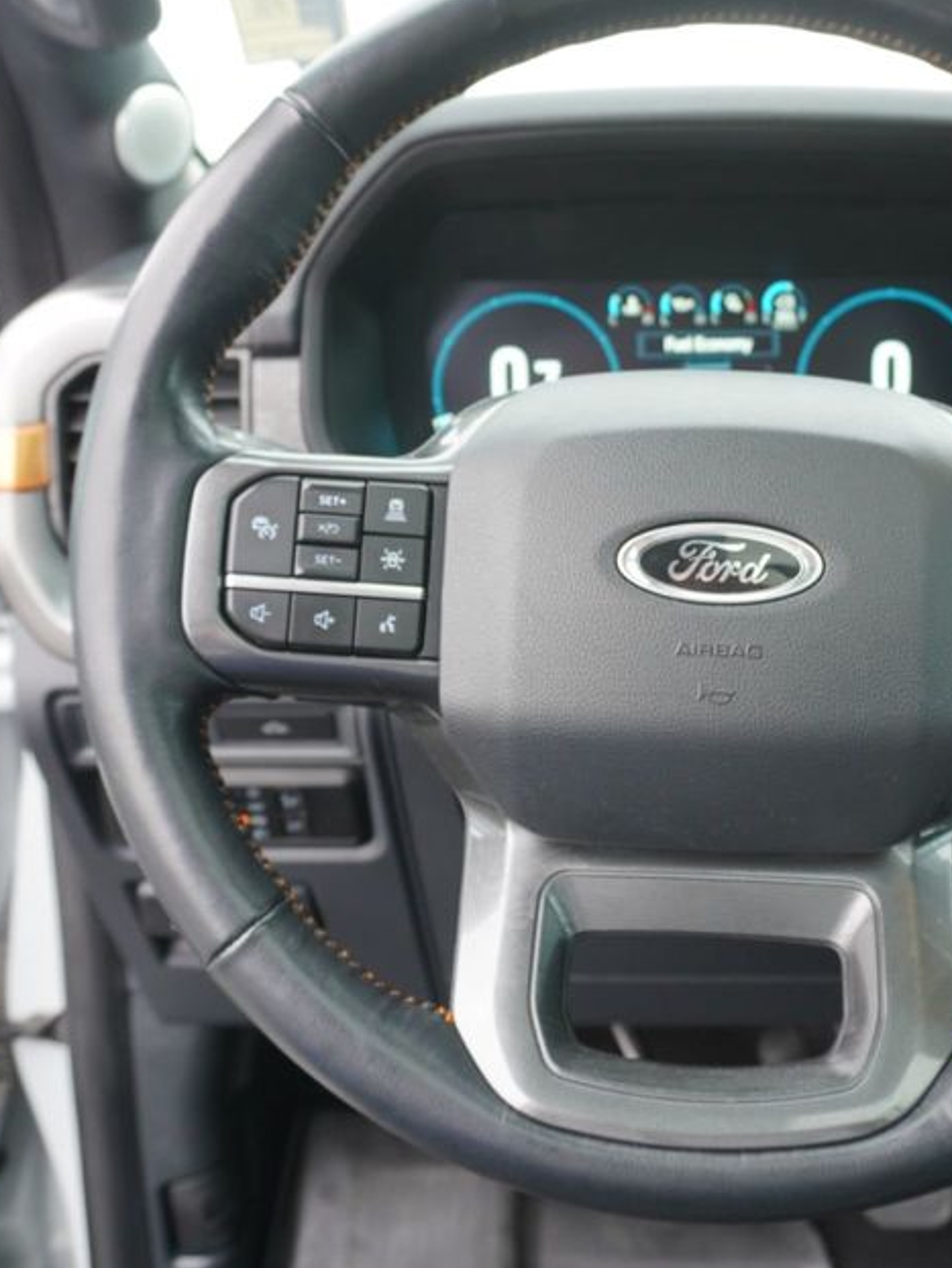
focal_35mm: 38
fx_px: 1392
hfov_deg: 37.2
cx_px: 656
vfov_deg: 48.9
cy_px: 585
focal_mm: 16
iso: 320
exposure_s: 1/60
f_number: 4
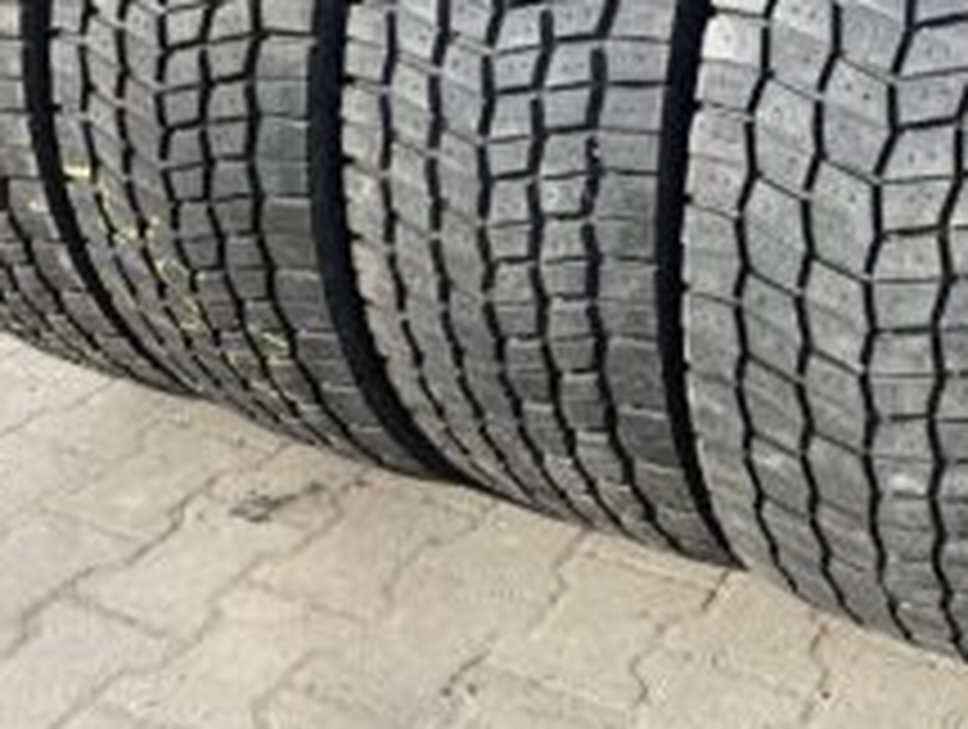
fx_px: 1457
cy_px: 142
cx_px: 630
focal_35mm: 52
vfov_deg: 27.5
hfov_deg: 36.5
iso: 32
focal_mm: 4.2
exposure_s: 1/861
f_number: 1.6
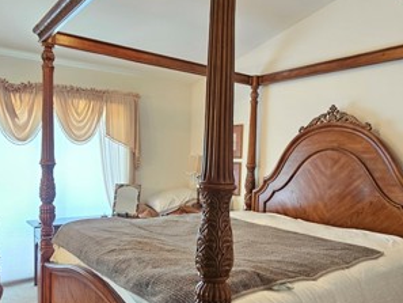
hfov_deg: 63.4
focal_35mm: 28
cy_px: 181
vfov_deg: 49.5
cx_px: 187
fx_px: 326
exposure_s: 1/30
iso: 640
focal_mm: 2.2
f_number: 2.2
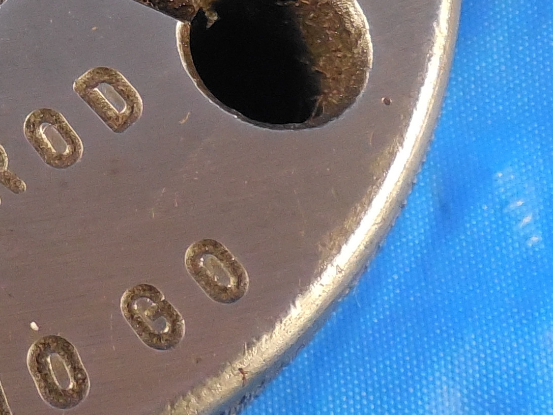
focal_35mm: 106
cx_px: -156
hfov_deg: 17.5
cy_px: -106
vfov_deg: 13.5
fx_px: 1693
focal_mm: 4.5
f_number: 3.3
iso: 400
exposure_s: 1/30
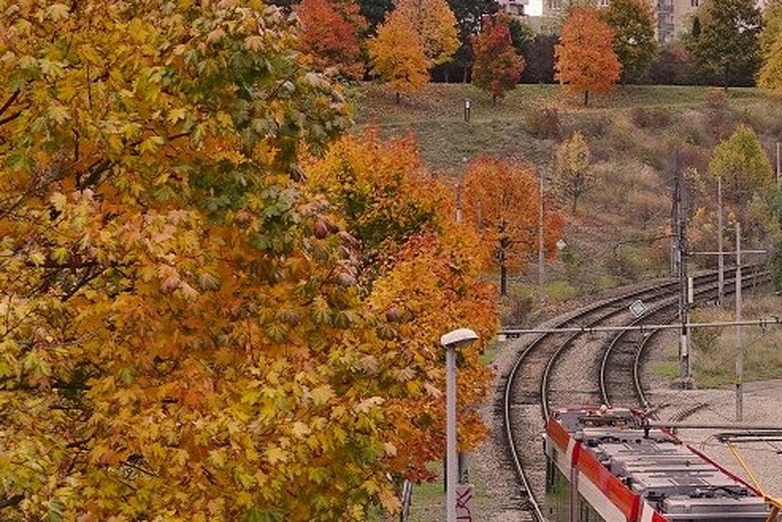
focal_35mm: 112
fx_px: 2433
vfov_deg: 12.2
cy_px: 383
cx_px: 612
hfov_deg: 18.1
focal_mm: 17.55
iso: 100
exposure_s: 1/160
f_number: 3.2
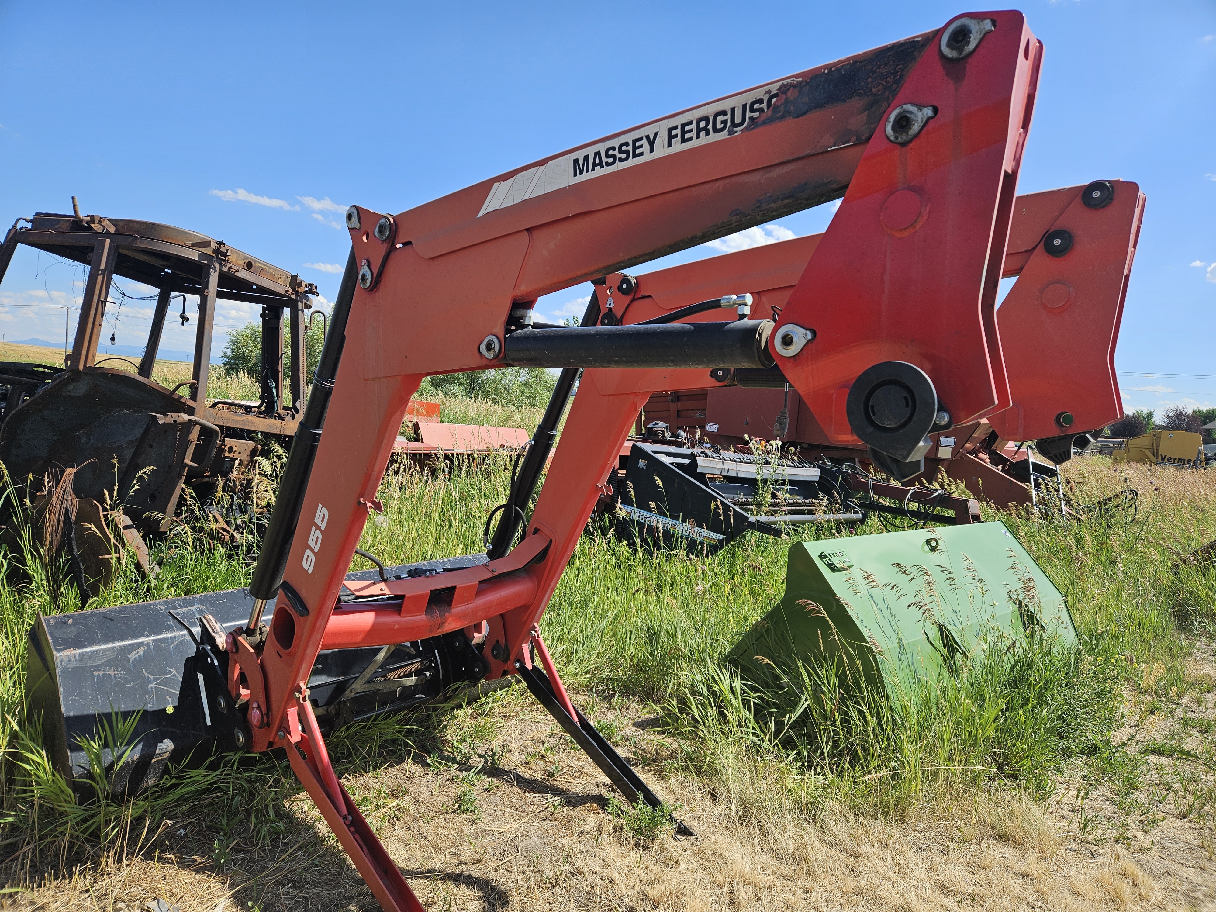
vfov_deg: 58.9
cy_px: 456
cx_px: 608
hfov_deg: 73.9
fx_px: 808
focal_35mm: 23
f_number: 1.8
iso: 25
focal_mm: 5.4
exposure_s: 1/1339
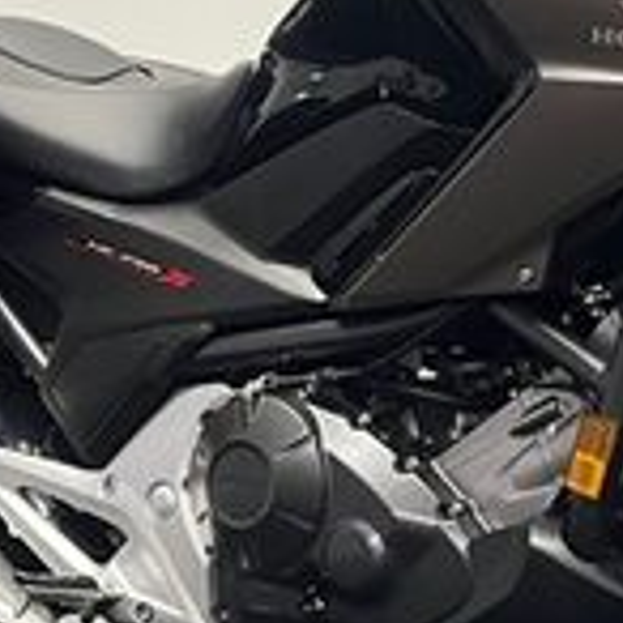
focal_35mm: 101
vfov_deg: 17.2
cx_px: 440
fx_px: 2057
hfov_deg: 17.2
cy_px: 260
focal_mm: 5.1
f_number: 1.6
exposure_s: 1/50
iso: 250
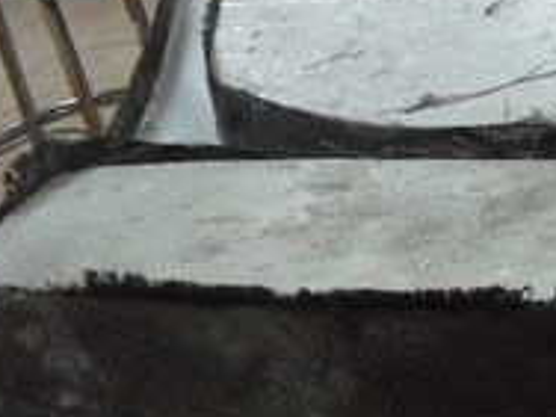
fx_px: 2024
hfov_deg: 15.4
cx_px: 523
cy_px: 145
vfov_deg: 11.8
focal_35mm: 126
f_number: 2.7
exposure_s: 1/50
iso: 640
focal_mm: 6.2
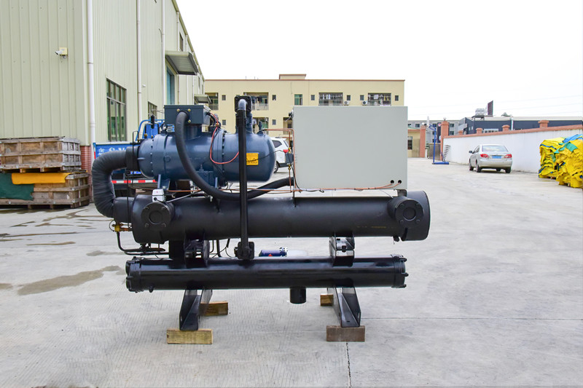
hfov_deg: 57.2
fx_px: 534
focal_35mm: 33
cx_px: 292
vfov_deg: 40.0
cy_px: 194
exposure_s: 1/640
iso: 2000
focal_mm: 22
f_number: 13
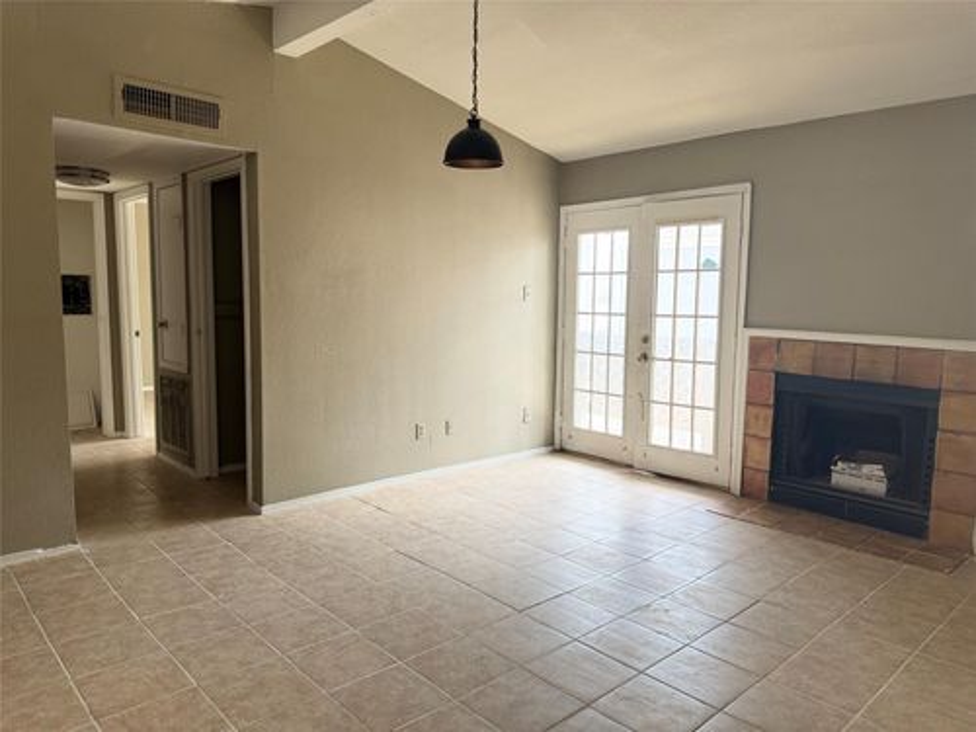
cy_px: 366
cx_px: 488
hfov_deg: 71.6
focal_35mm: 24
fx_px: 677
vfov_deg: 56.8
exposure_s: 1/121
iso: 80
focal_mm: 6.76
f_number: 1.78
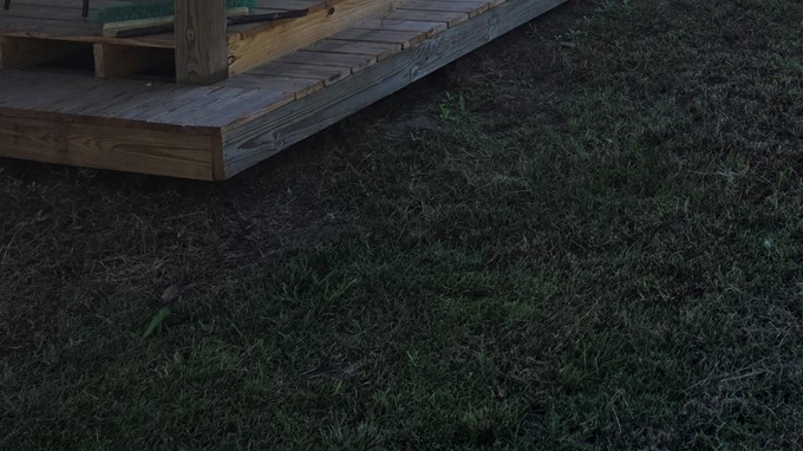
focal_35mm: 59
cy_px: -236
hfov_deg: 33.3
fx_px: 1256
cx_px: 745
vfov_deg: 18.0
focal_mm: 6.25
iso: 80
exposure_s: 1/3291
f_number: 1.7
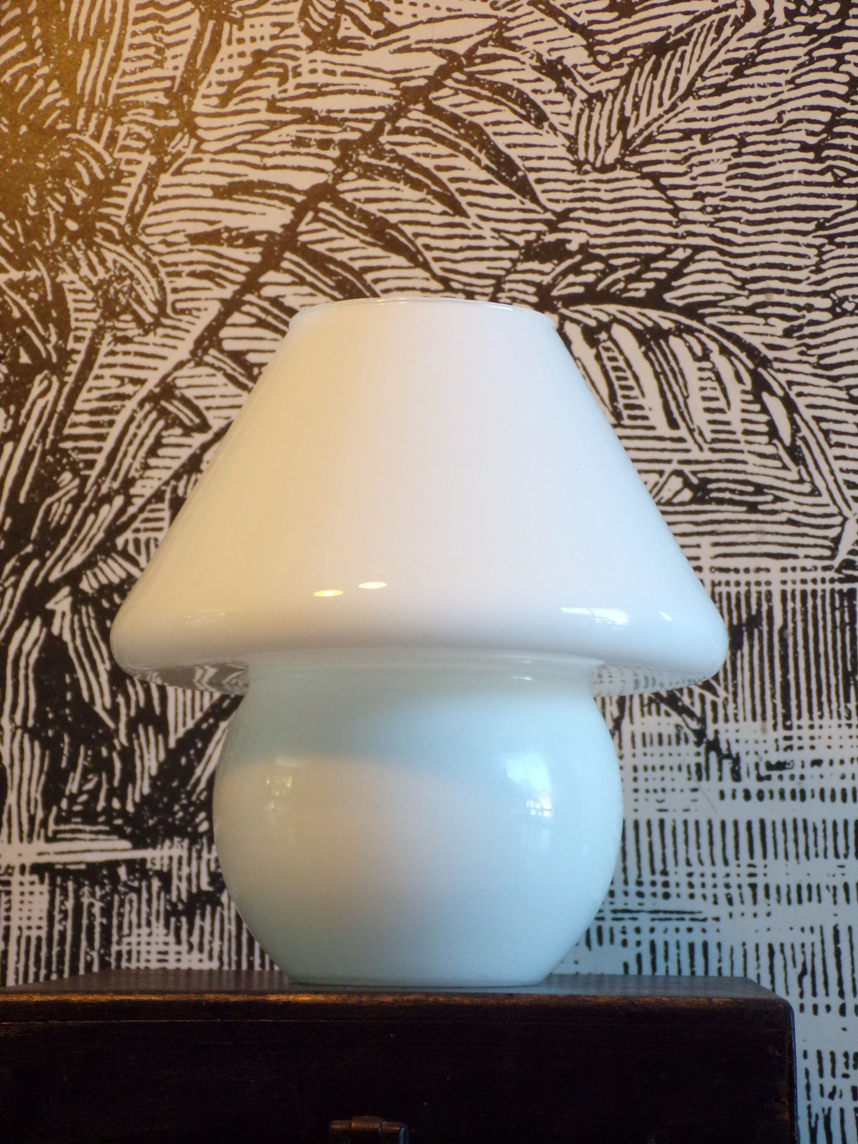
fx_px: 2446
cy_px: 572
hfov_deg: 19.9
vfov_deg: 26.3
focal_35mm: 74
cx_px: 429
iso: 400
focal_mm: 13.3
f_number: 3.9
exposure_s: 1/40
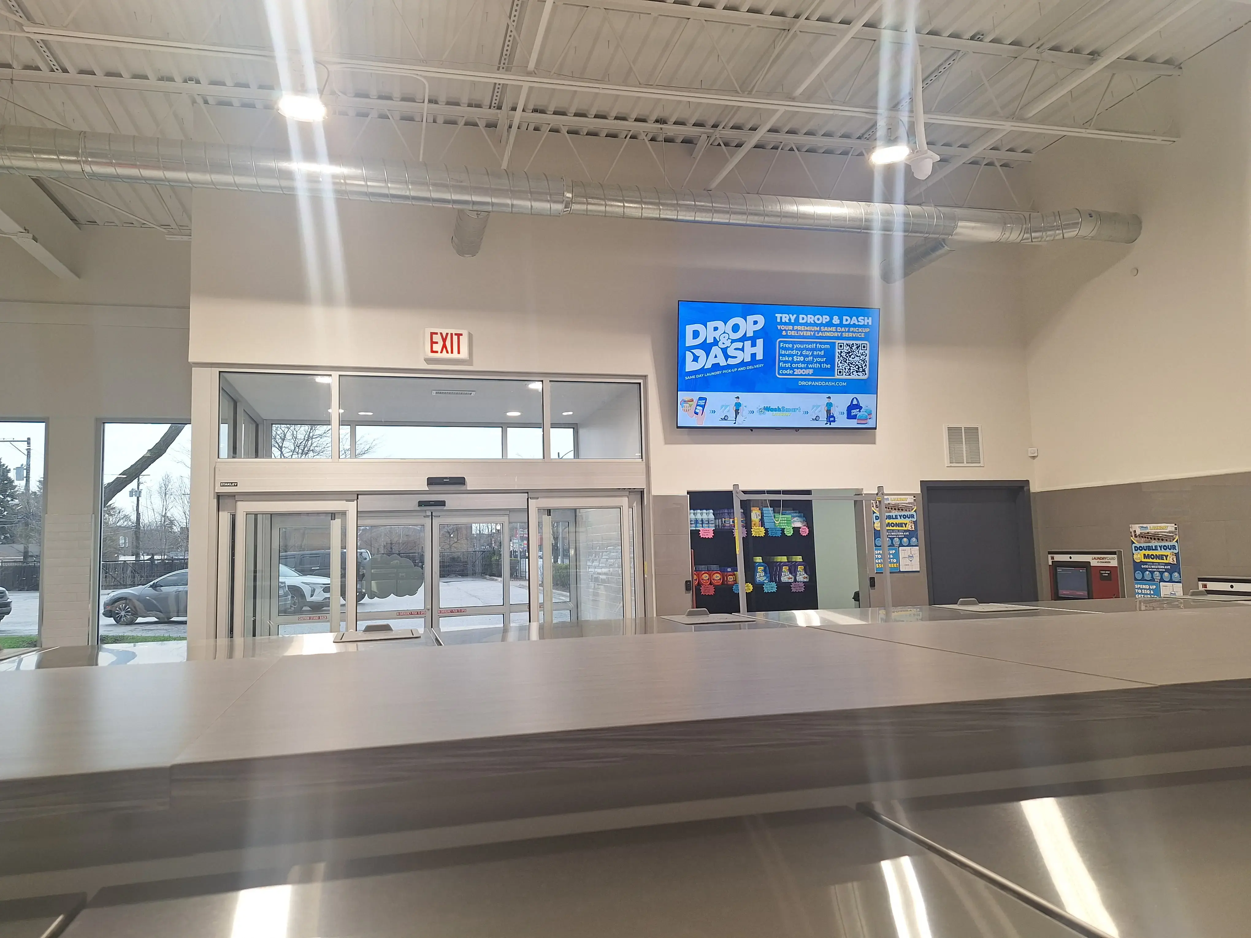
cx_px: 626
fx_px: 831
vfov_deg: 58.9
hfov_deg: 73.9
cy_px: 469
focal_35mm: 23
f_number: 1.8
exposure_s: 1/120
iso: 64
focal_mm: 5.54
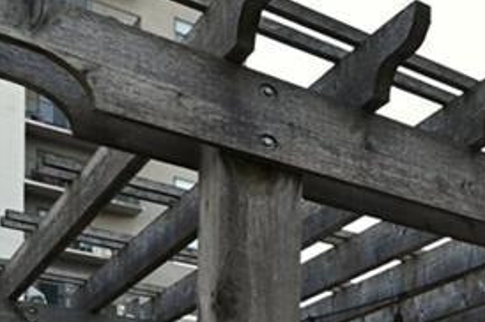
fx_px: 779
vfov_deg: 18.5
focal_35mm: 58
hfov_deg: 22.5
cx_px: 846
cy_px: 571
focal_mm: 15.5
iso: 360
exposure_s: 1/125
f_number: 7.1
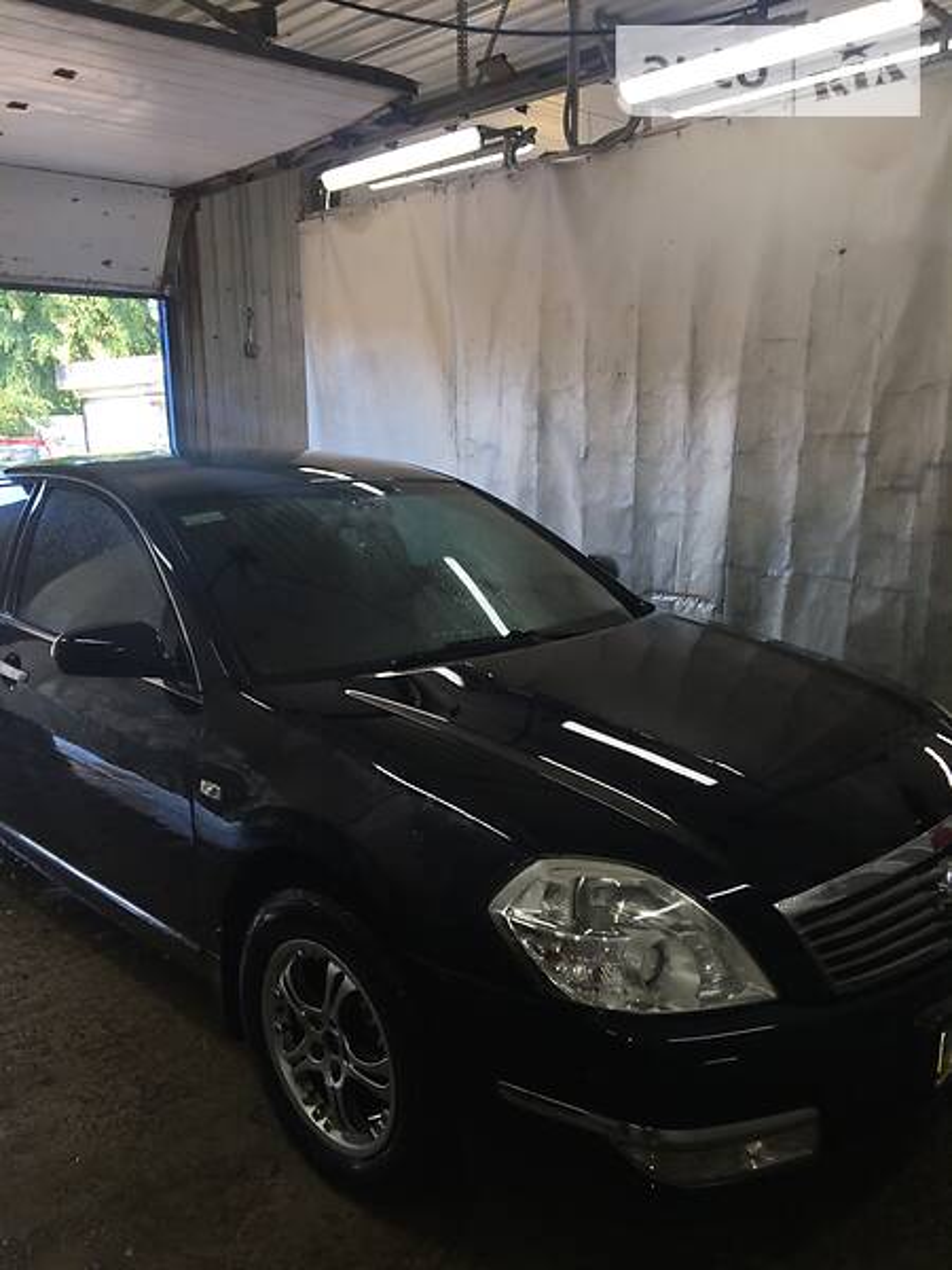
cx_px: 476
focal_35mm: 29
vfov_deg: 61.7
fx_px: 1063
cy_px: 635
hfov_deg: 48.2
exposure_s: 1/62
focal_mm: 4.2
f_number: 2.2
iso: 25
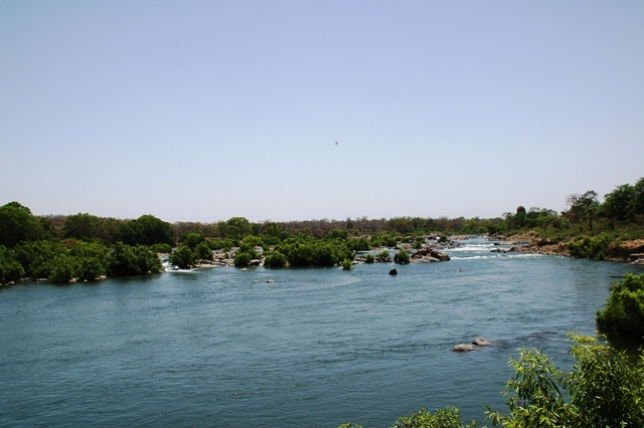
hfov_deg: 51.3
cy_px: 214
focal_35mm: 38
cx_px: 322
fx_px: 670
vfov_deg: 35.5
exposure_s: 1/400
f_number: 11
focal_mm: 25
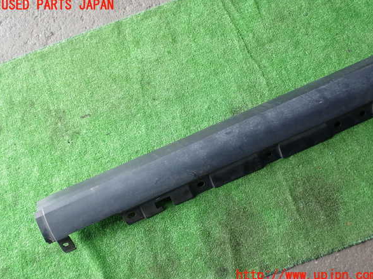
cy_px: 140
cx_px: 189
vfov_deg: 34.3
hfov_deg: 44.8
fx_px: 452
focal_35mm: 42
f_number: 2.8
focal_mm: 7.31
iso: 125
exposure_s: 1/80
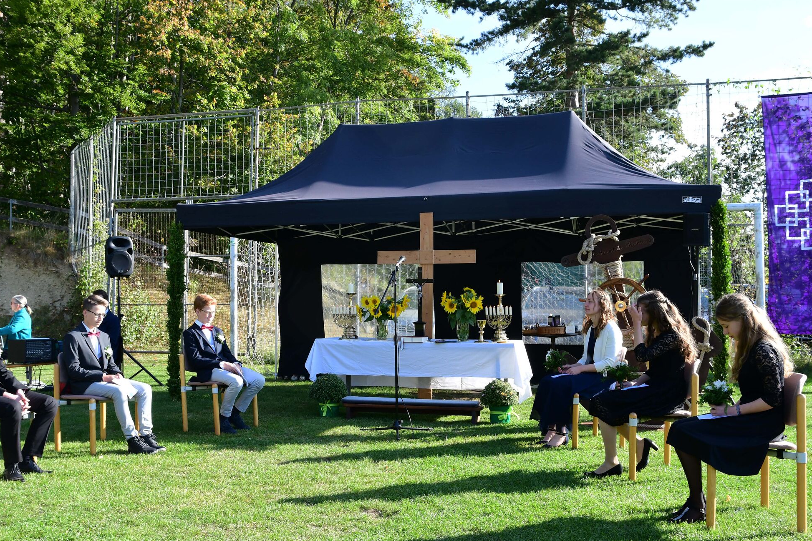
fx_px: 880
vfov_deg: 34.2
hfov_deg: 49.5
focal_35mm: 39
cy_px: 271
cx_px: 388
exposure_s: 1/250
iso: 400
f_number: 8
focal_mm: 22
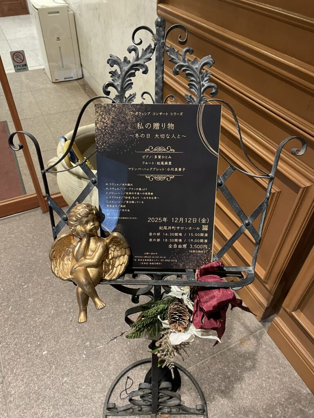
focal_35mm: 26
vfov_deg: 67.3
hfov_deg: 53.1
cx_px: 157
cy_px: 209
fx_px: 314
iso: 400
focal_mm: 4.2
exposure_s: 1/33
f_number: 1.6
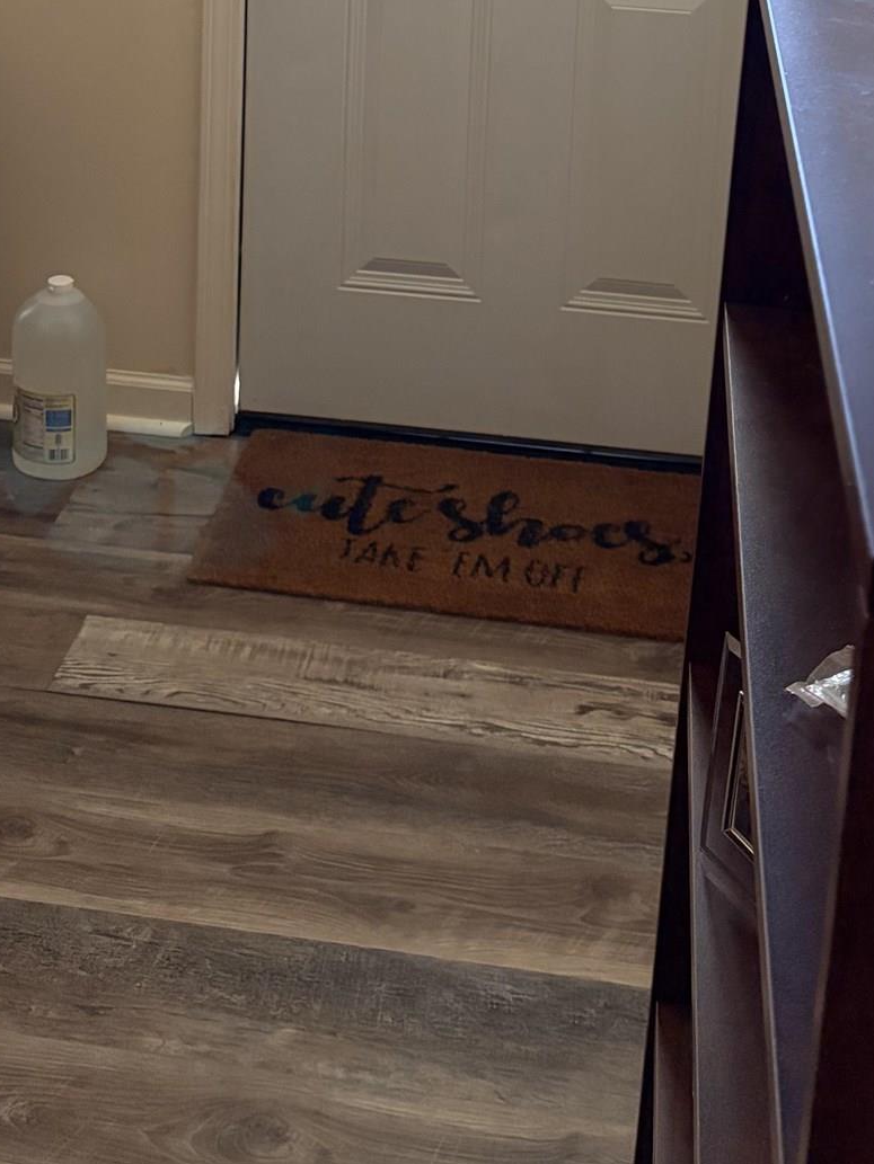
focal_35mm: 58
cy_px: -109
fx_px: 1952
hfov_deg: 25.2
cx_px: 368
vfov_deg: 29.9
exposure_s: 1/60
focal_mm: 5.96
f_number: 1.6
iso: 320
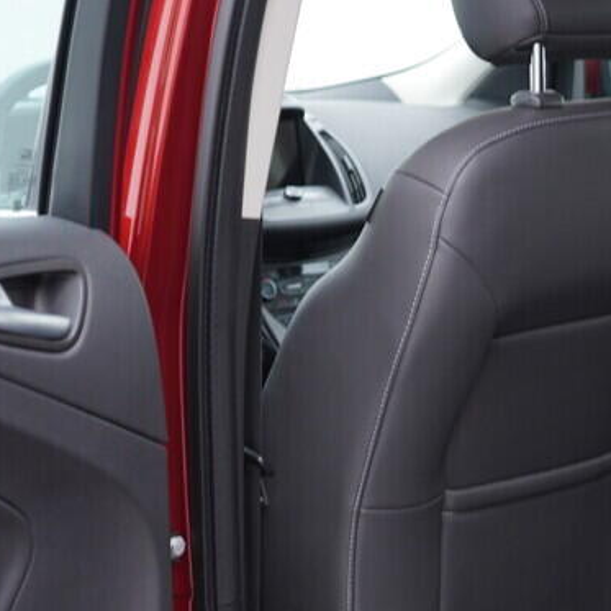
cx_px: 506
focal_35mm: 84
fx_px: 1677
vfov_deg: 20.3
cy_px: 518
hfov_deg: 20.4
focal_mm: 24
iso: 160
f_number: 2.8
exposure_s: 1/40
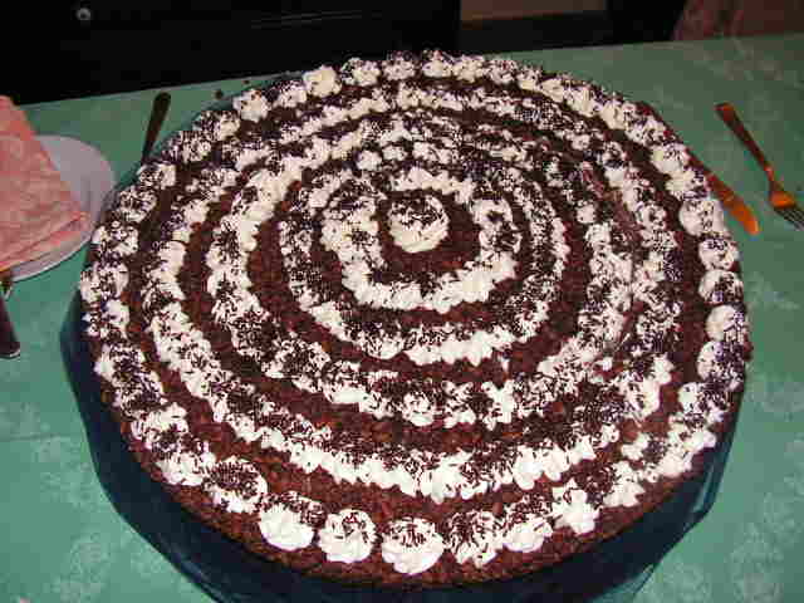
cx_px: 402
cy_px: 302
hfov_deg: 51.4
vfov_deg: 39.7
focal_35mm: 36
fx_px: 836
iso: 200
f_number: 3.2
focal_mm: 6
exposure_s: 1/40
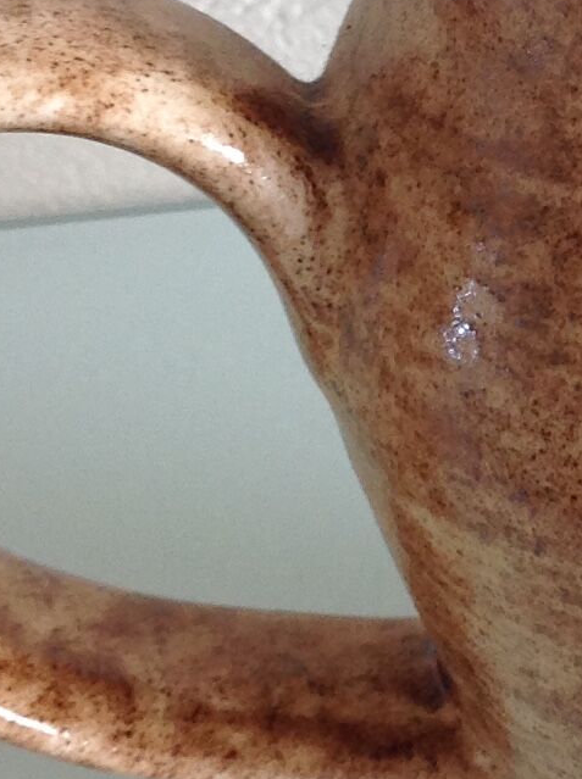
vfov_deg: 13.9
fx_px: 3193
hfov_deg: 10.2
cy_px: 216
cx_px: 798
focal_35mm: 142
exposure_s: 1/30
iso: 50
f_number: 2.4
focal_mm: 4.28
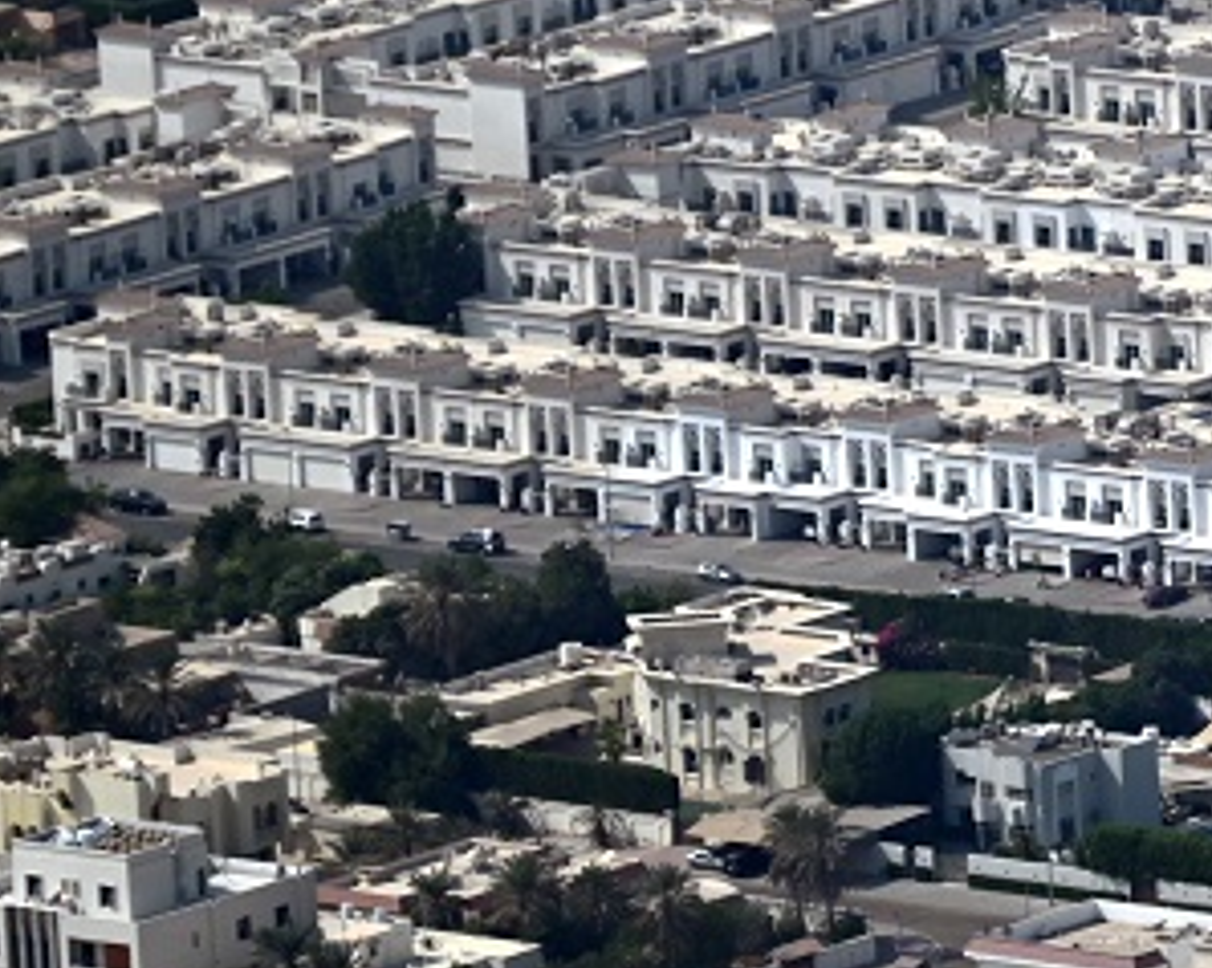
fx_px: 32226
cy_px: 203
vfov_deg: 1.7
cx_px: 1533
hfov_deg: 2.2
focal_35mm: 899
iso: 100
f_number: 5.6
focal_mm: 300
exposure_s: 1/1000
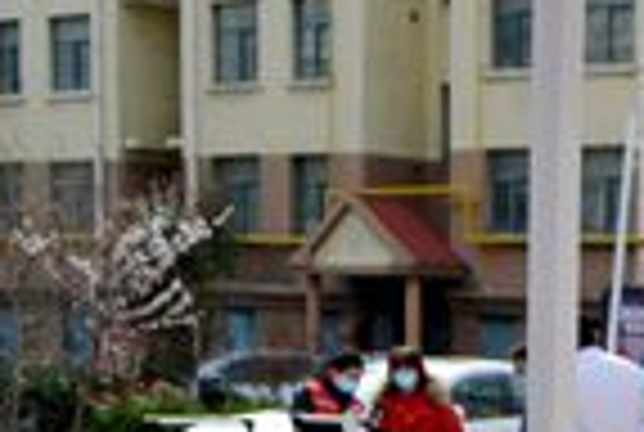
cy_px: 742
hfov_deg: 15.2
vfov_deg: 11.4
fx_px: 2026
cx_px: 1225
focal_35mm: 113
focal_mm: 18
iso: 100
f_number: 8
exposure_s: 1/250
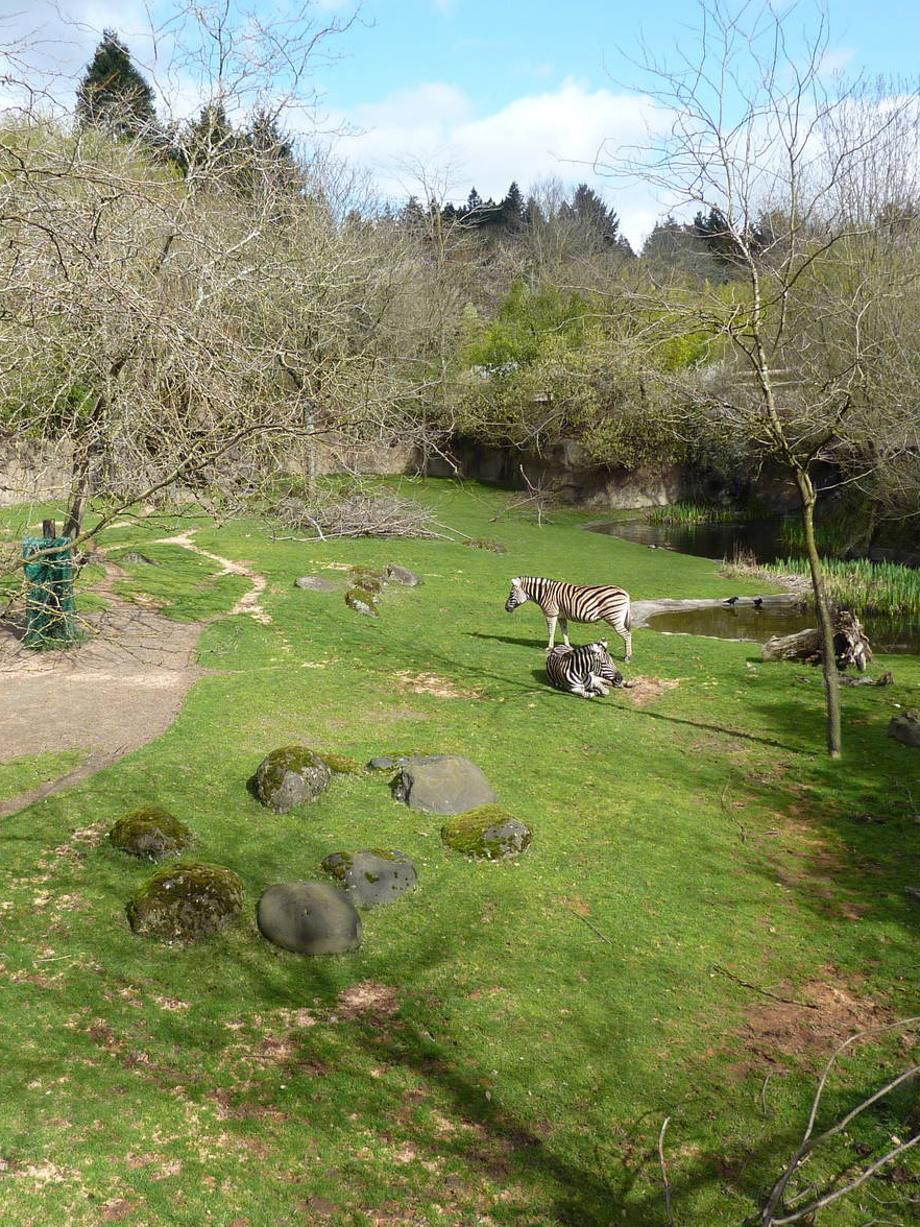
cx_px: 338
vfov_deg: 54.0
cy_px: 619
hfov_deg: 41.5
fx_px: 1205
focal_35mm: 34
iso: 80
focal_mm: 4.1
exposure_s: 1/500
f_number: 3.3
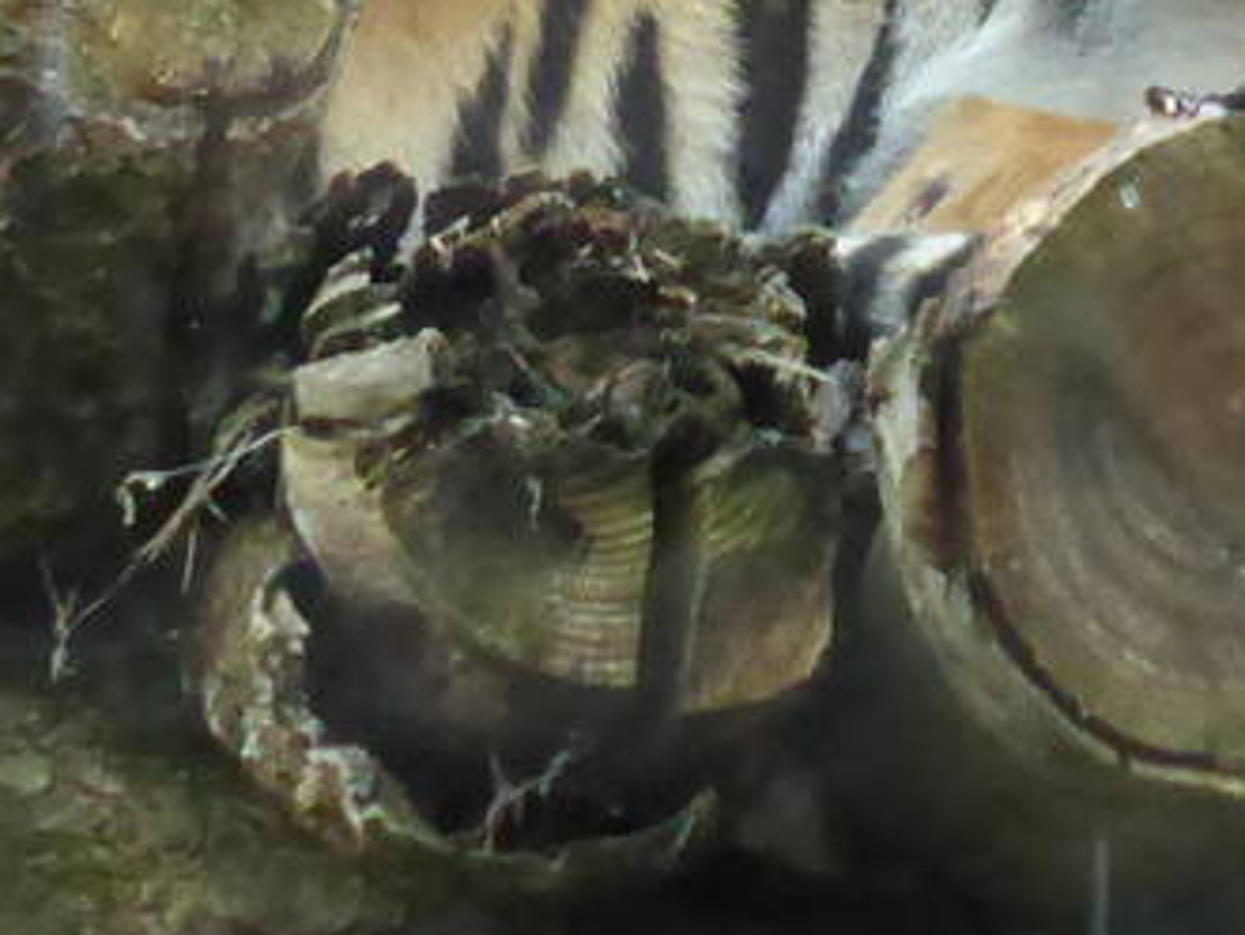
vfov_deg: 2.9
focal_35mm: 504
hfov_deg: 3.9
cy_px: -728
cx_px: 1173
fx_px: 18140
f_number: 5.3
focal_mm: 17.1
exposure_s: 1/250
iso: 1000
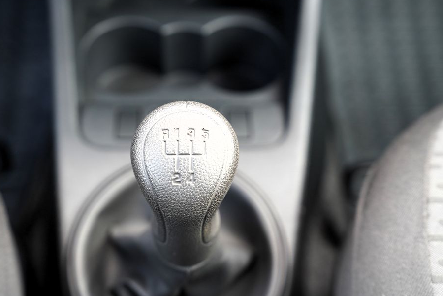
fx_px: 714
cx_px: 208
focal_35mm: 58
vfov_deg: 23.4
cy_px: 130
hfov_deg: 34.5
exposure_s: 1/60
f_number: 4
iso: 640
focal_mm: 51
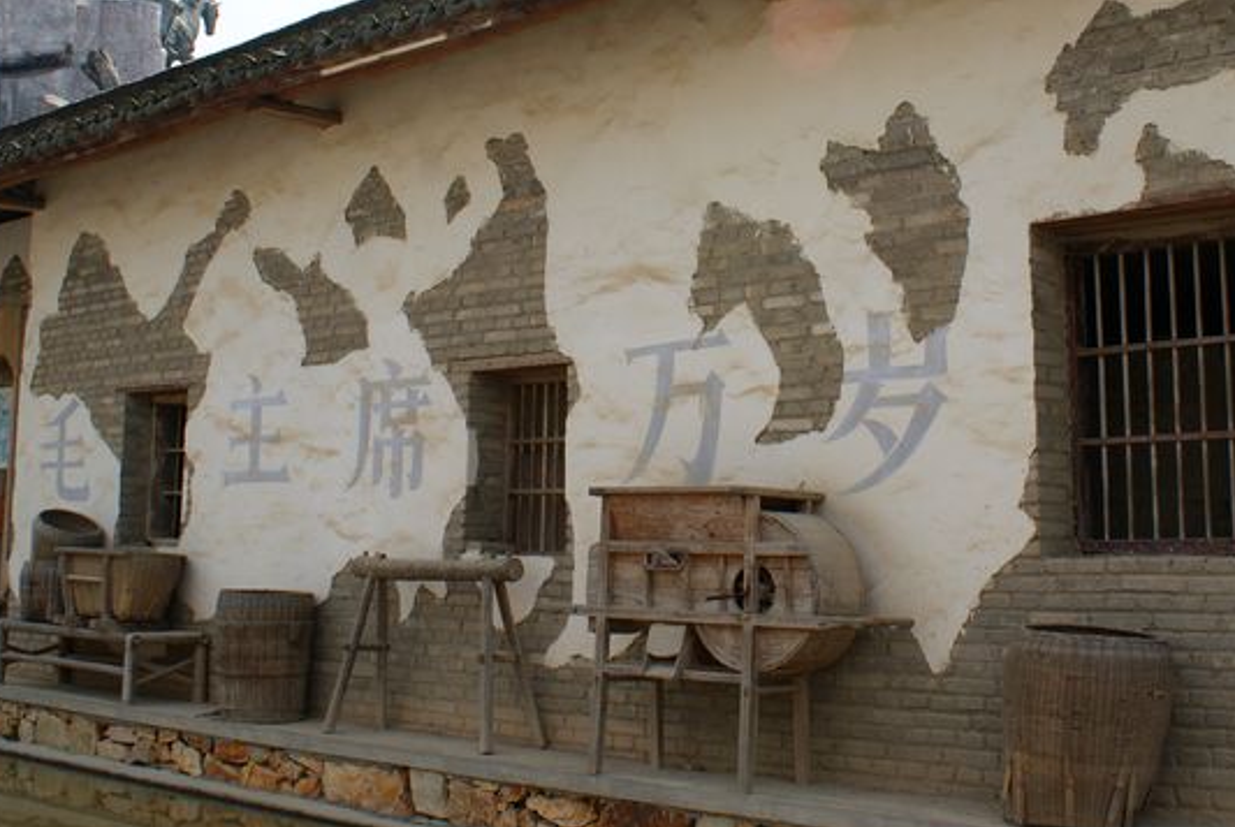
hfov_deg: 43.3
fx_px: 1546
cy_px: 283
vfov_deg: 29.8
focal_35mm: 45
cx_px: 744
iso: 100
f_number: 10
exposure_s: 1/100
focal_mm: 20
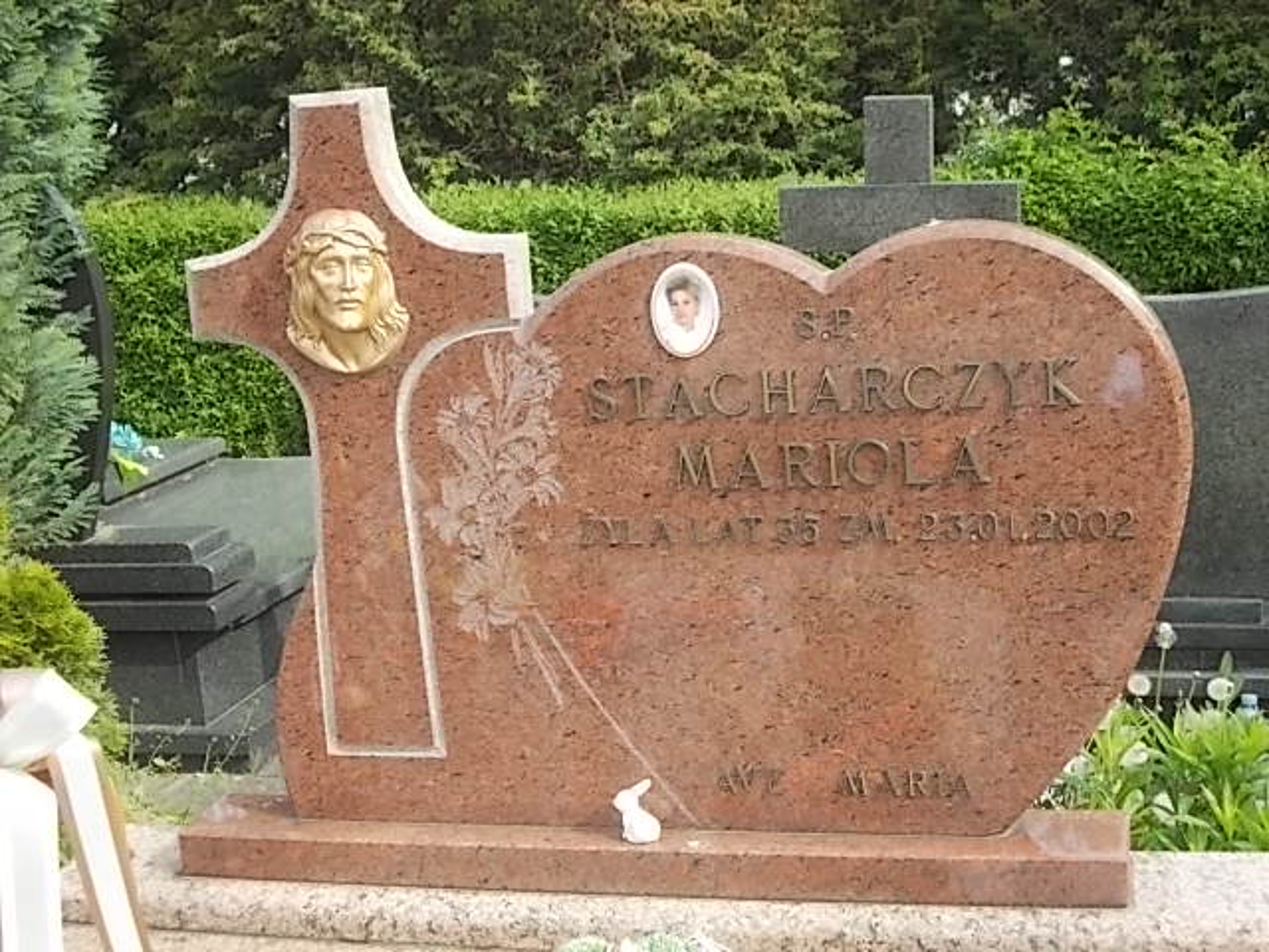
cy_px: 476
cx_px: 634
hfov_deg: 37.5
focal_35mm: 51
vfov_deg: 28.6
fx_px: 1870
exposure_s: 1/125
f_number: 3.6
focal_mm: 7.2
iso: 80
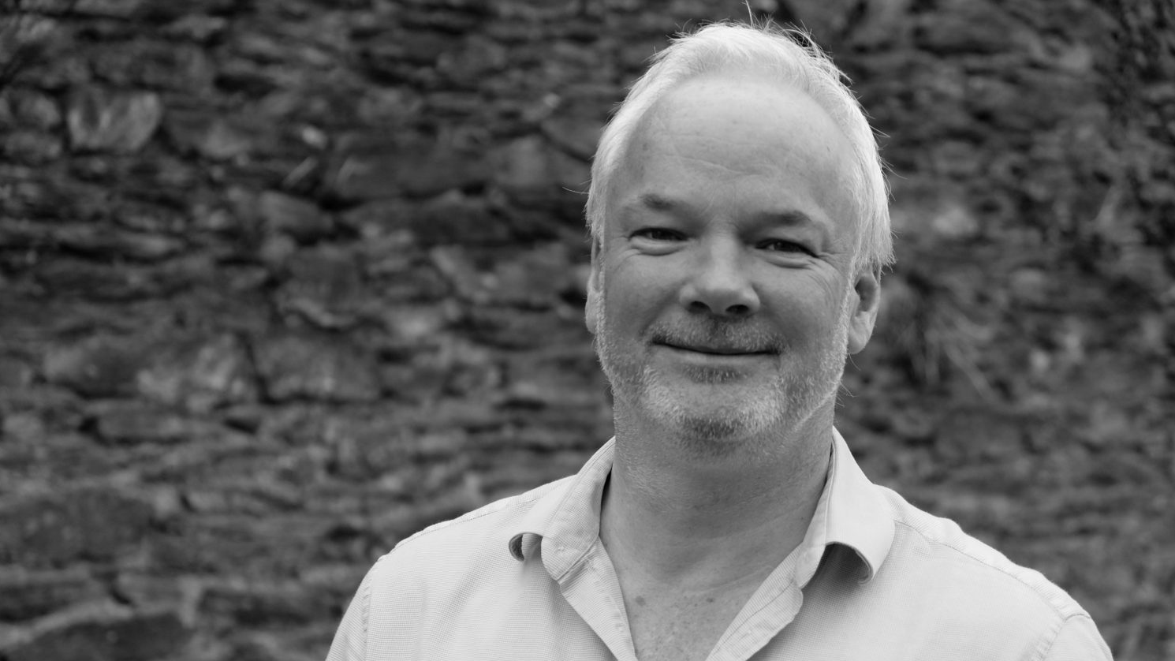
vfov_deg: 13.7
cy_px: 396
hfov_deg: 24.2
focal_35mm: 88
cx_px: 589
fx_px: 2742
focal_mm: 55
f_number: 4
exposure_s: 1/1250
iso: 1000
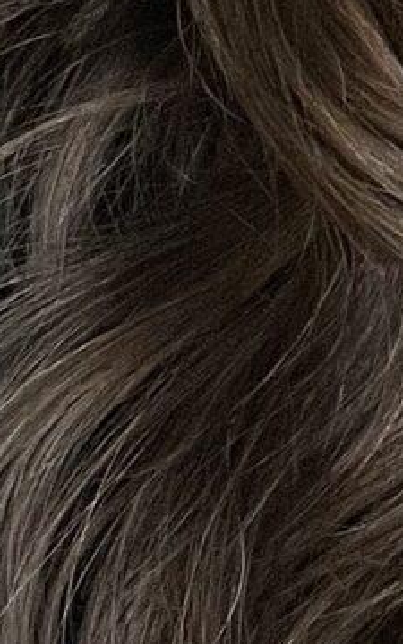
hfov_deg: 6.9
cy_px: -161
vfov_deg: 11.3
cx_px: 939
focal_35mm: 181
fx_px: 3181
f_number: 2.2
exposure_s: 1/60
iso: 100
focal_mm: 2.71
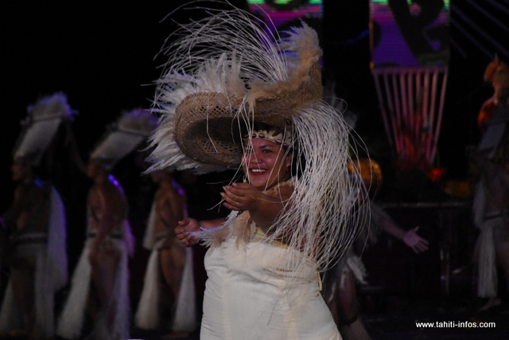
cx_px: 254
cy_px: 170
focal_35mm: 210
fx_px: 2970
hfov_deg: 9.8
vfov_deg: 6.5
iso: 10000
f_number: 5.6
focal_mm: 140
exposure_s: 1/1600
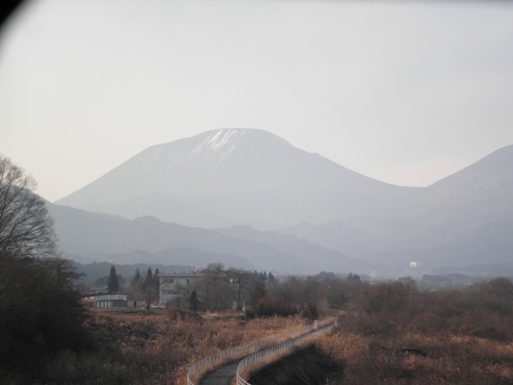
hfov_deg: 17.7
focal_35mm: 111
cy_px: 192
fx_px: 1645
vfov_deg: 13.3
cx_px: 256
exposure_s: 1/200
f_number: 5.8
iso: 64
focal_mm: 19.6
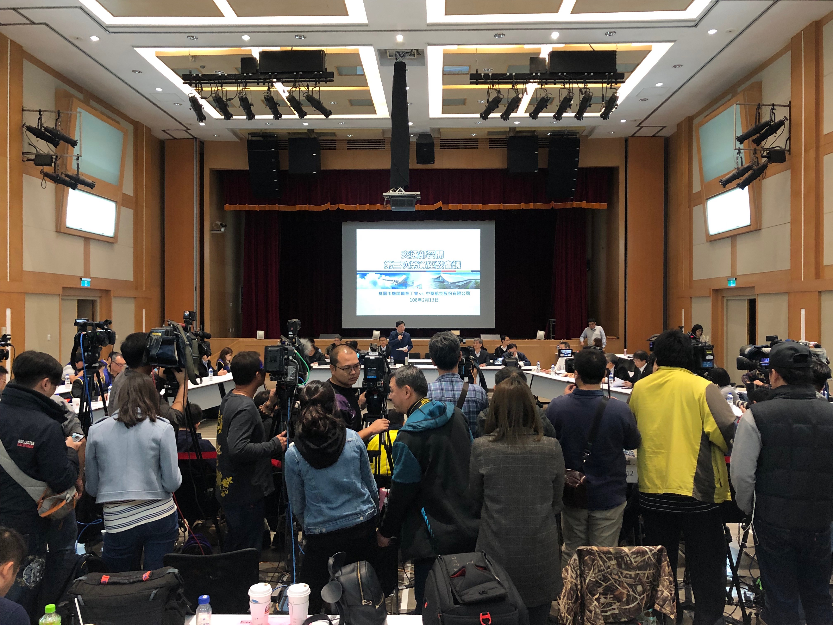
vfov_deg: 49.7
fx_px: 674
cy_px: 312
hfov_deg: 63.4
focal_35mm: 28
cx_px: 416
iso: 64
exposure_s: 1/15
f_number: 1.8
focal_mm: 4
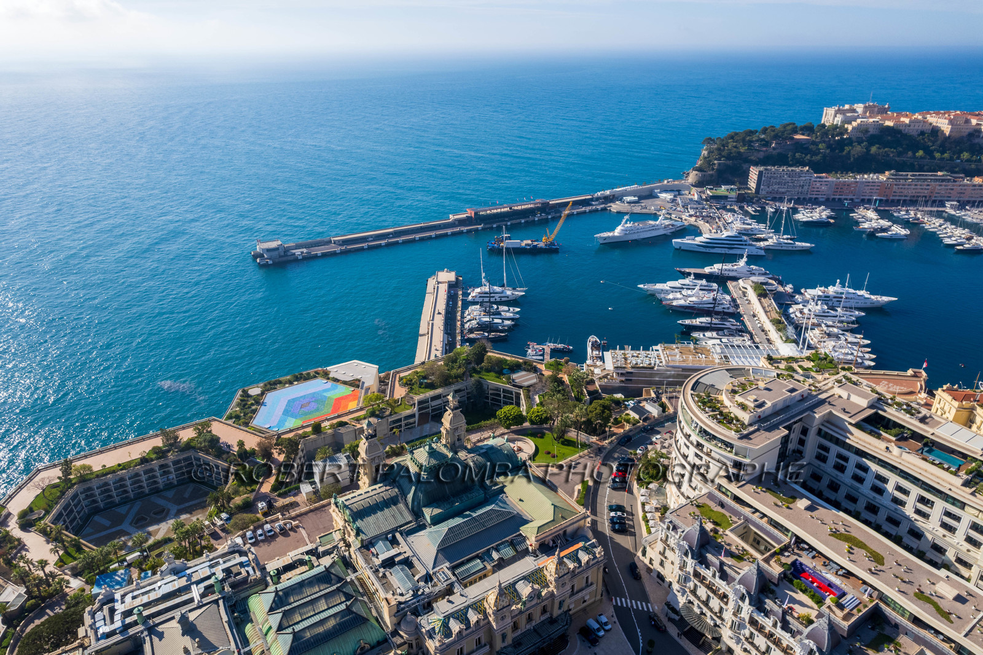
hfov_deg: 78.6
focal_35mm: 22
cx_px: 492
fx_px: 601
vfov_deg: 57.2
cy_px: 328
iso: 100
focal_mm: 8.4
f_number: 2.8
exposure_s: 1/2000
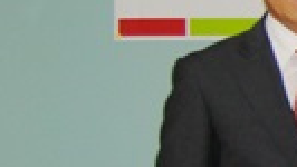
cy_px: 169
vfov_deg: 5.1
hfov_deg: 8.1
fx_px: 1875
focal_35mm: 238
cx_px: 793
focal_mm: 28
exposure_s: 1/60
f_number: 3.8
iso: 200
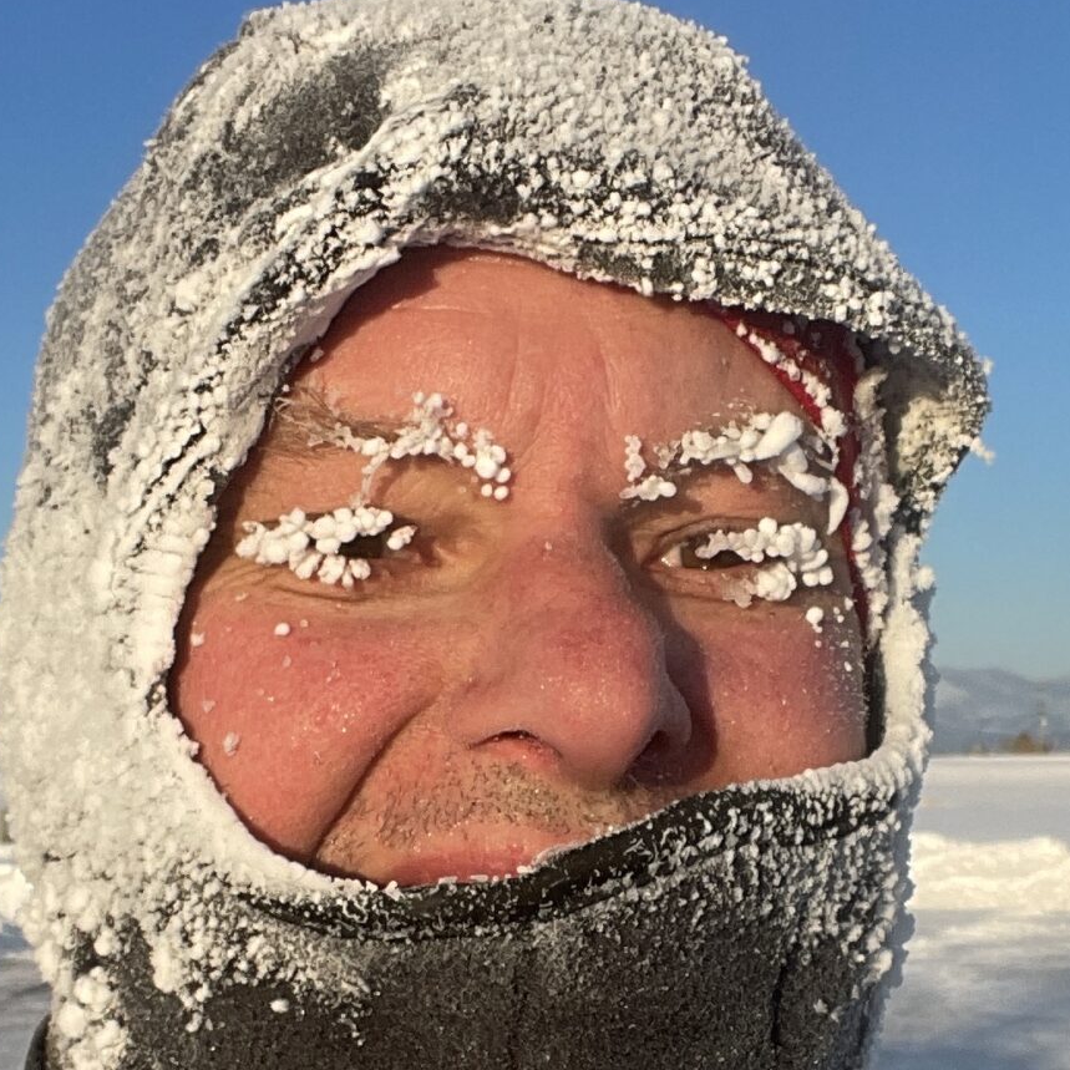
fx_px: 2763
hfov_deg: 21.9
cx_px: 680
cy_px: 791
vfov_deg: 21.7
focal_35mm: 79
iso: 25
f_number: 2.2
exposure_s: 1/885
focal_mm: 2.71
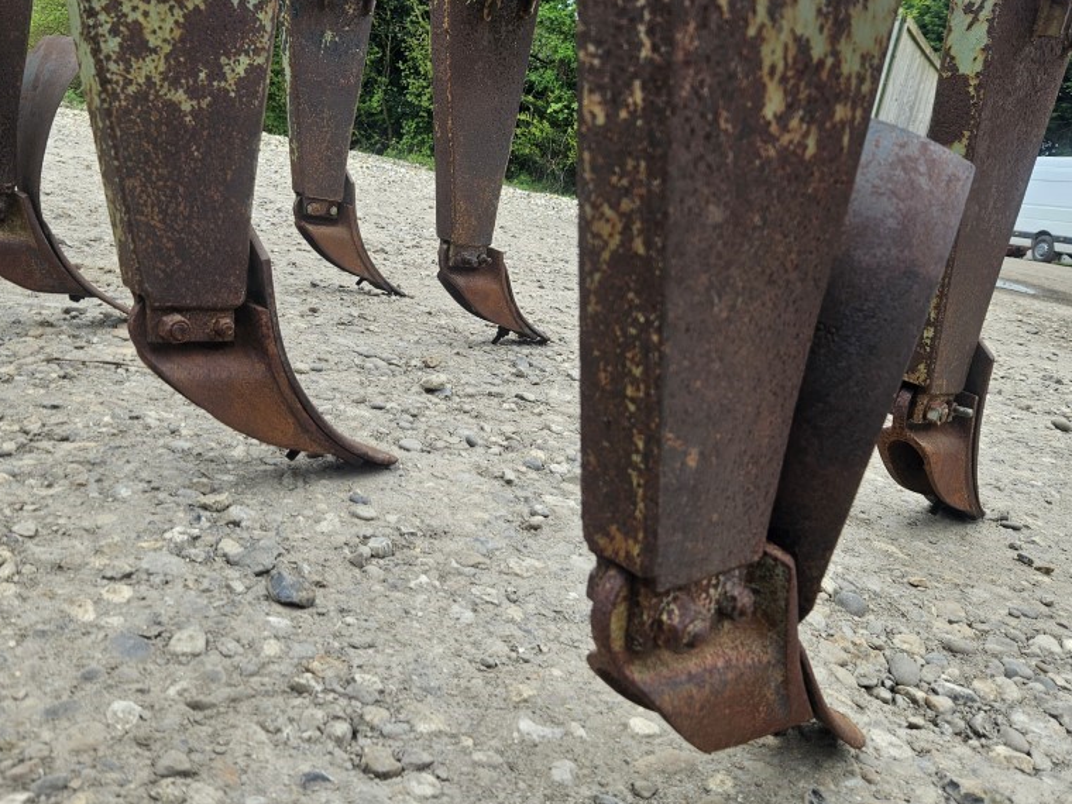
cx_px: 451
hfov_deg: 58.1
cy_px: 312
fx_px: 960
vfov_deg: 45.1
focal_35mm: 31
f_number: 1.8
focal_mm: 5.4
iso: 25
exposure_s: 1/245
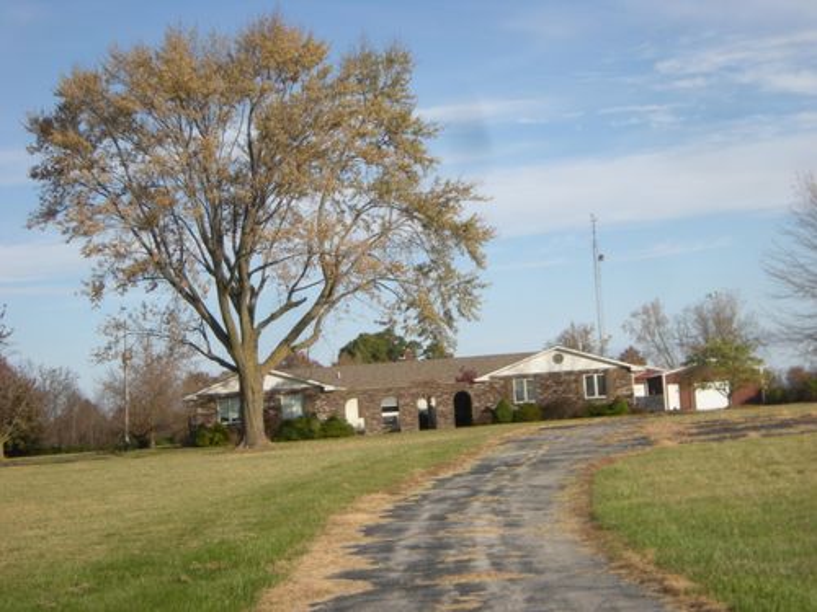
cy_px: 306
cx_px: 408
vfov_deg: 18.9
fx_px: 1841
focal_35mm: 78
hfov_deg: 25.0
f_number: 4.8
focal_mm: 13
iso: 64
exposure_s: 1/376
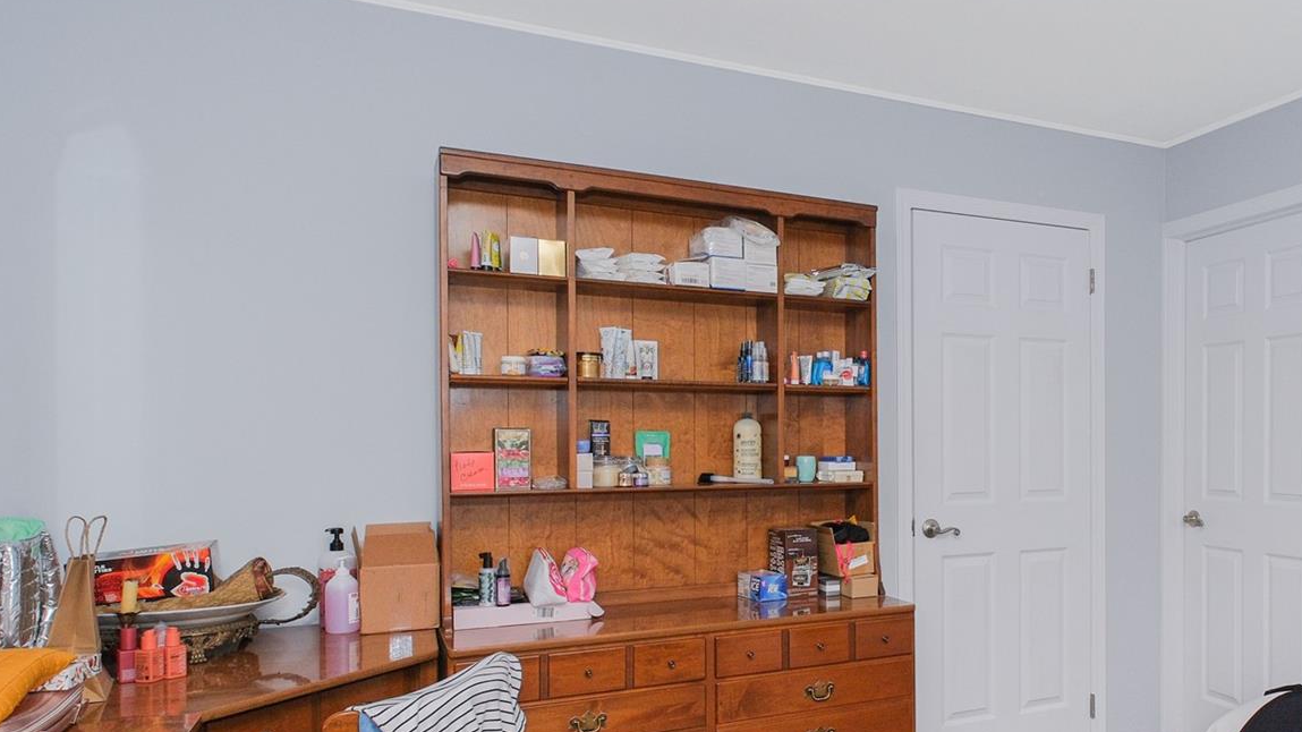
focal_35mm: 28
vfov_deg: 41.1
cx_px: 955
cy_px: 469
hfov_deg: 64.4
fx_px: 967
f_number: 8
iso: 500
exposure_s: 1/60
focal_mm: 10
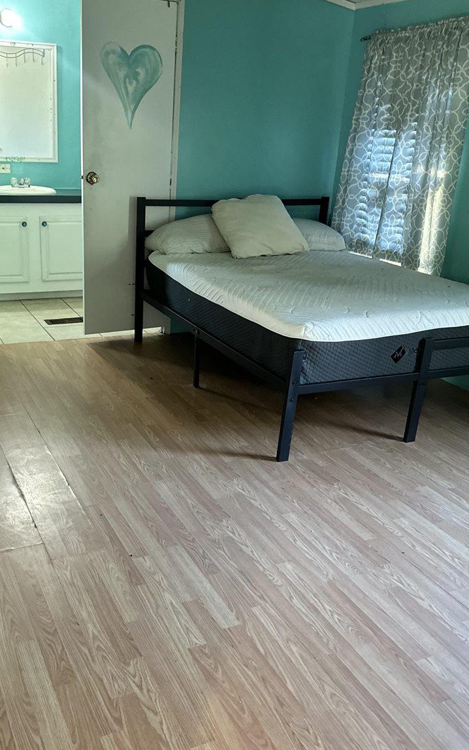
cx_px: 163
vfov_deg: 56.6
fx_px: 695
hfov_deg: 36.9
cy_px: 402
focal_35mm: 34
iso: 500
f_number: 1.78
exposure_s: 1/60
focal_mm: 6.86
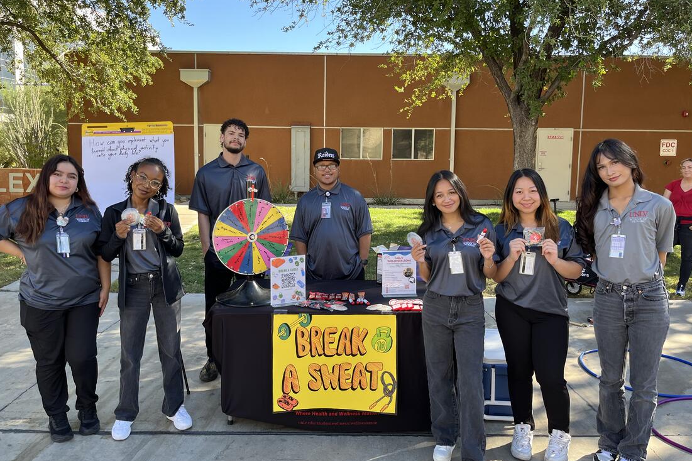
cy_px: 215
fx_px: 538
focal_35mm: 28
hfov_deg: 65.5
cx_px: 343
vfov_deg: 46.4
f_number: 1.6
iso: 50
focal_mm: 5.1
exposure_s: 1/358
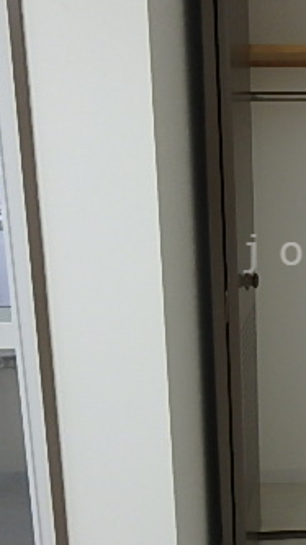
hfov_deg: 24.8
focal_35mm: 44
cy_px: 254
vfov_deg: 46.4
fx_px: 635
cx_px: 355
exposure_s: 1/30
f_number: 3.5
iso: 250
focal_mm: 3.7
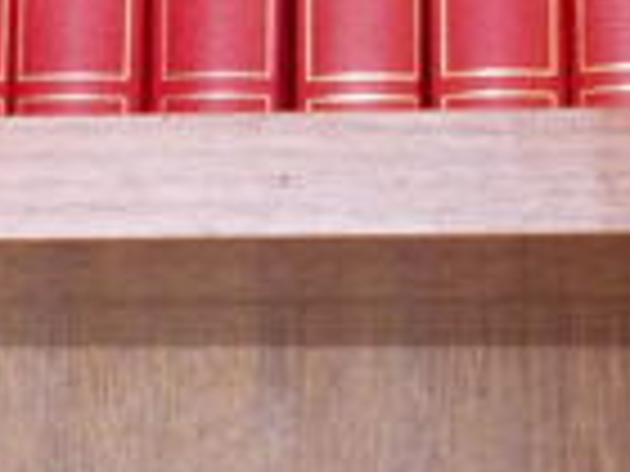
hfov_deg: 15.5
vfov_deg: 11.6
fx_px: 2311
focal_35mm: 127
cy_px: 45
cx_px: 450
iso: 400
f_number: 3.7
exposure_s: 1/30
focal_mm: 5.2
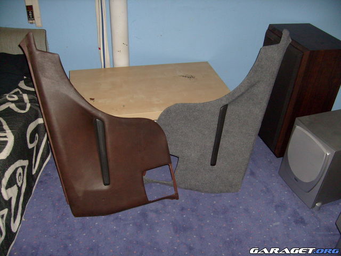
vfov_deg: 40.7
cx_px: 170
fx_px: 345
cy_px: 128
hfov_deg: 52.6
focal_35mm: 35
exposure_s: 1/45
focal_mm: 5.8
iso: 100
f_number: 2.8
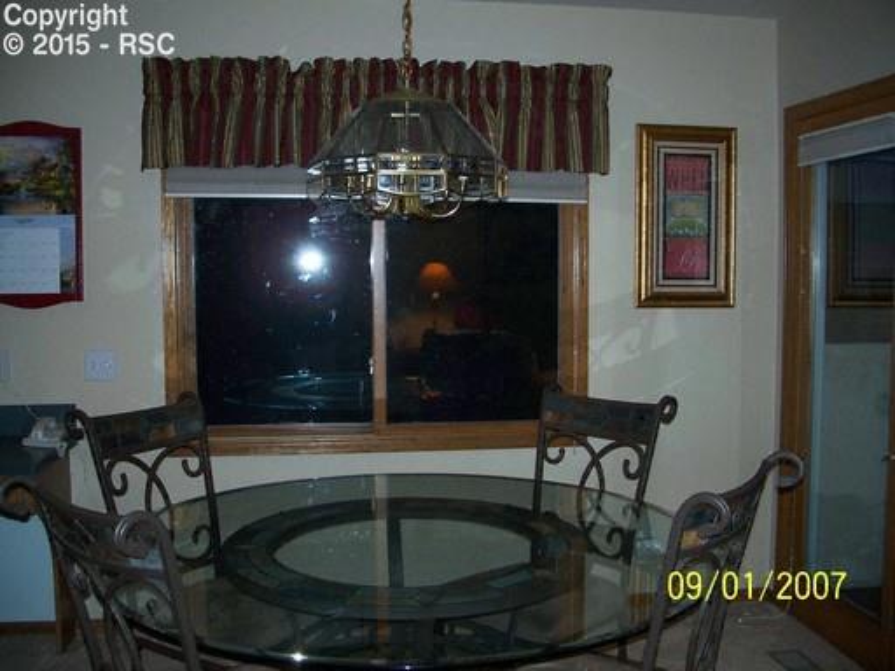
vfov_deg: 38.7
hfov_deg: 50.1
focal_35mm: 37
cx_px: 448
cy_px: 336
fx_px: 957
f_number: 2.8
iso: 200
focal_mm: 7.8
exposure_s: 1/60
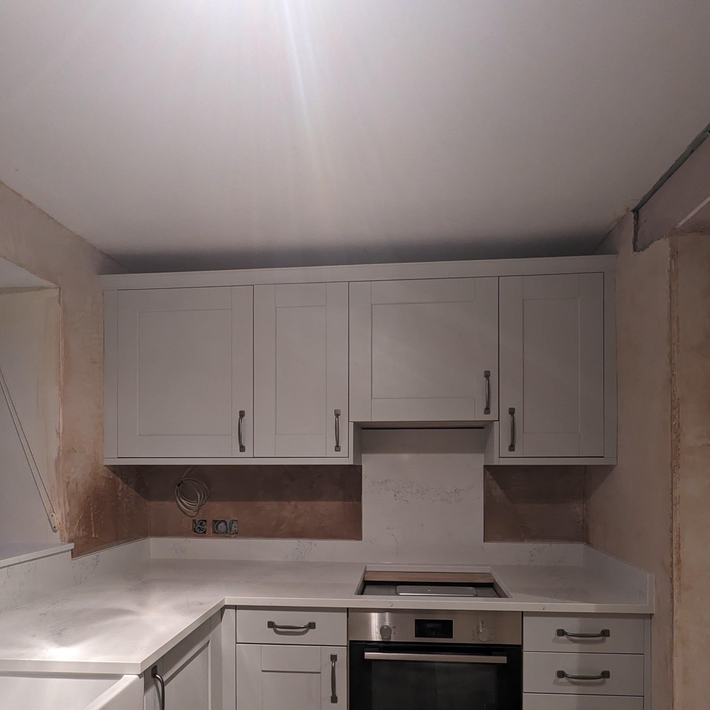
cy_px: 463
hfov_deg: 74.8
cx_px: 367
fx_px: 464
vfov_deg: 72.9
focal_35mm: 20
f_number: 2.2
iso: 213
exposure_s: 1/25
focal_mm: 2.35
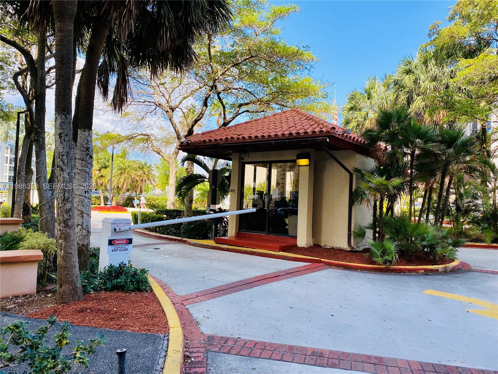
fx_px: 374
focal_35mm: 26
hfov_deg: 67.3
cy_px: 187
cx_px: 249
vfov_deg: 53.1
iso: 32
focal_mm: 4.25
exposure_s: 1/747
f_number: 1.8
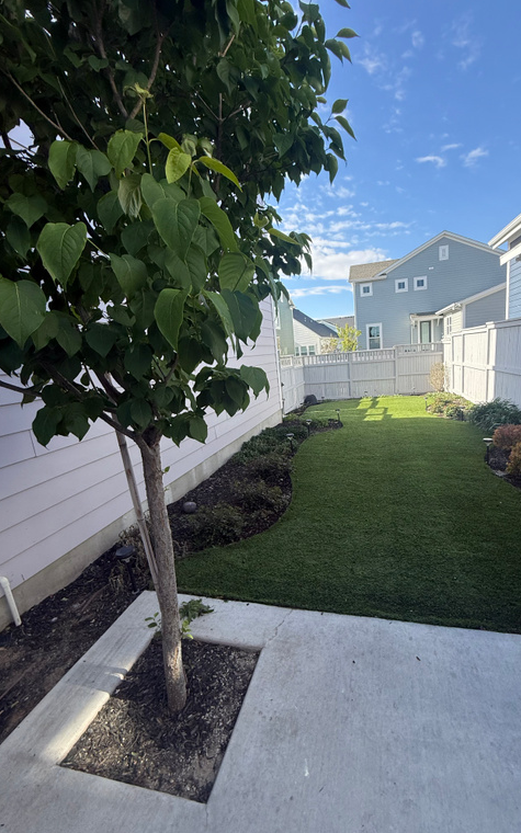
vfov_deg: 101.5
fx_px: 341
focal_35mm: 15
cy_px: 414
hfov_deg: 74.5
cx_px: 292
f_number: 2.2
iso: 64
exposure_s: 1/664
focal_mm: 2.22
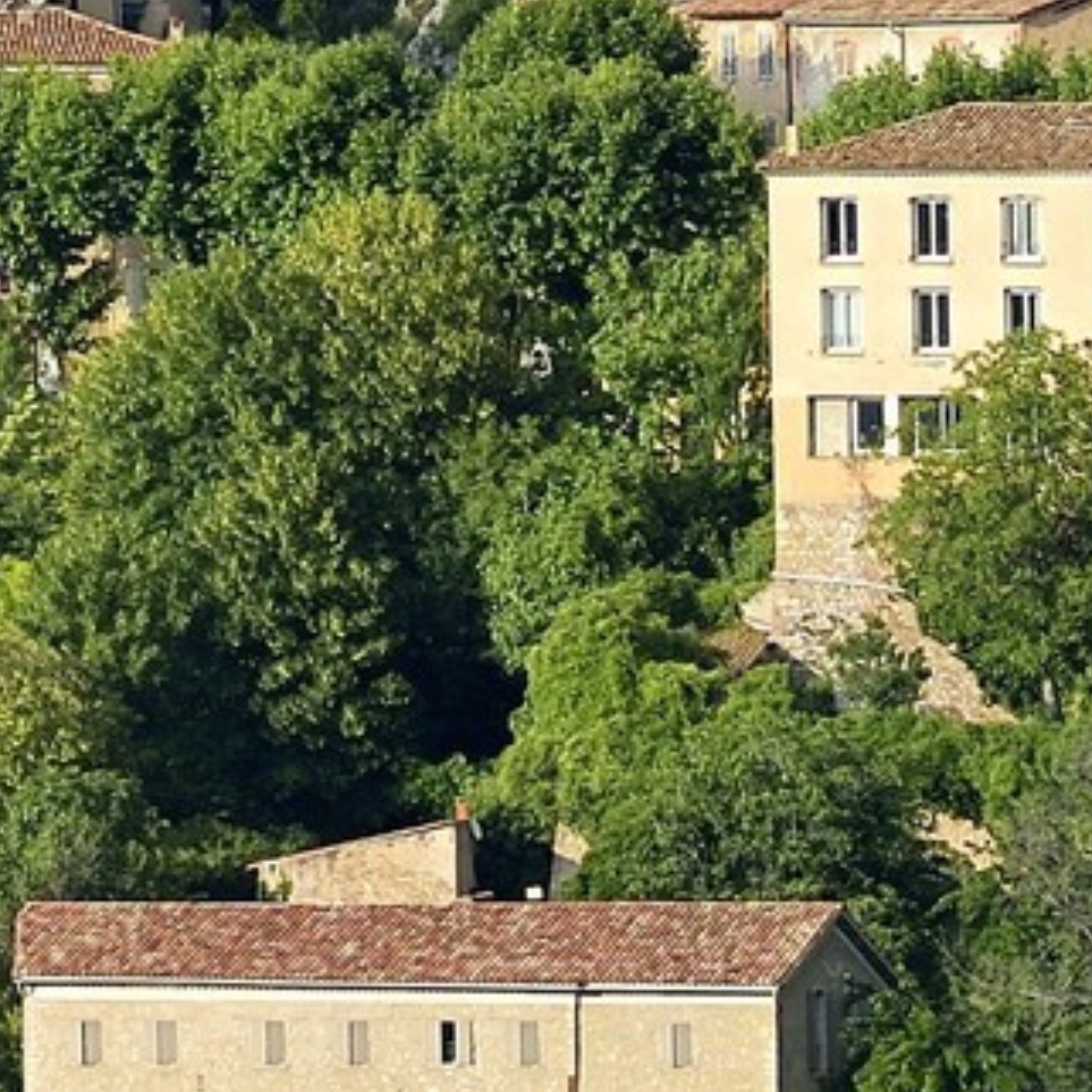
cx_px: -769
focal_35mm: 1272
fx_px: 45398
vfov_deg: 1.4
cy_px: -2106
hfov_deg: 1.4
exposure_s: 1/320
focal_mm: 200
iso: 200
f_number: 8
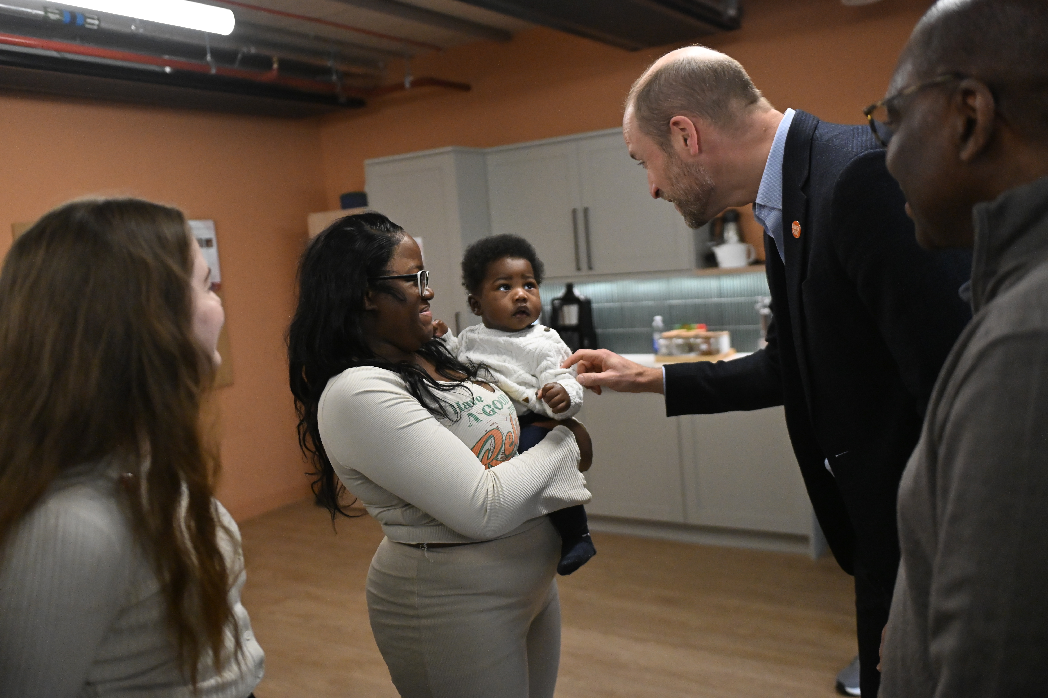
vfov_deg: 41.1
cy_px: 349
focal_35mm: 32
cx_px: 524
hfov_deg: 58.7
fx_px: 931
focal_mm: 32
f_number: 2.8
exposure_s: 1/1000
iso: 6400
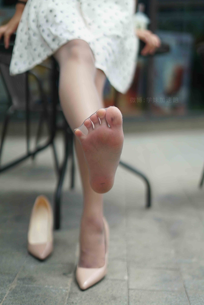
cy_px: 152
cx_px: 102
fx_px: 424
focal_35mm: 50
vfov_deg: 39.6
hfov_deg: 27.0
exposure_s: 1/4000
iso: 200
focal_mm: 50
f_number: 2
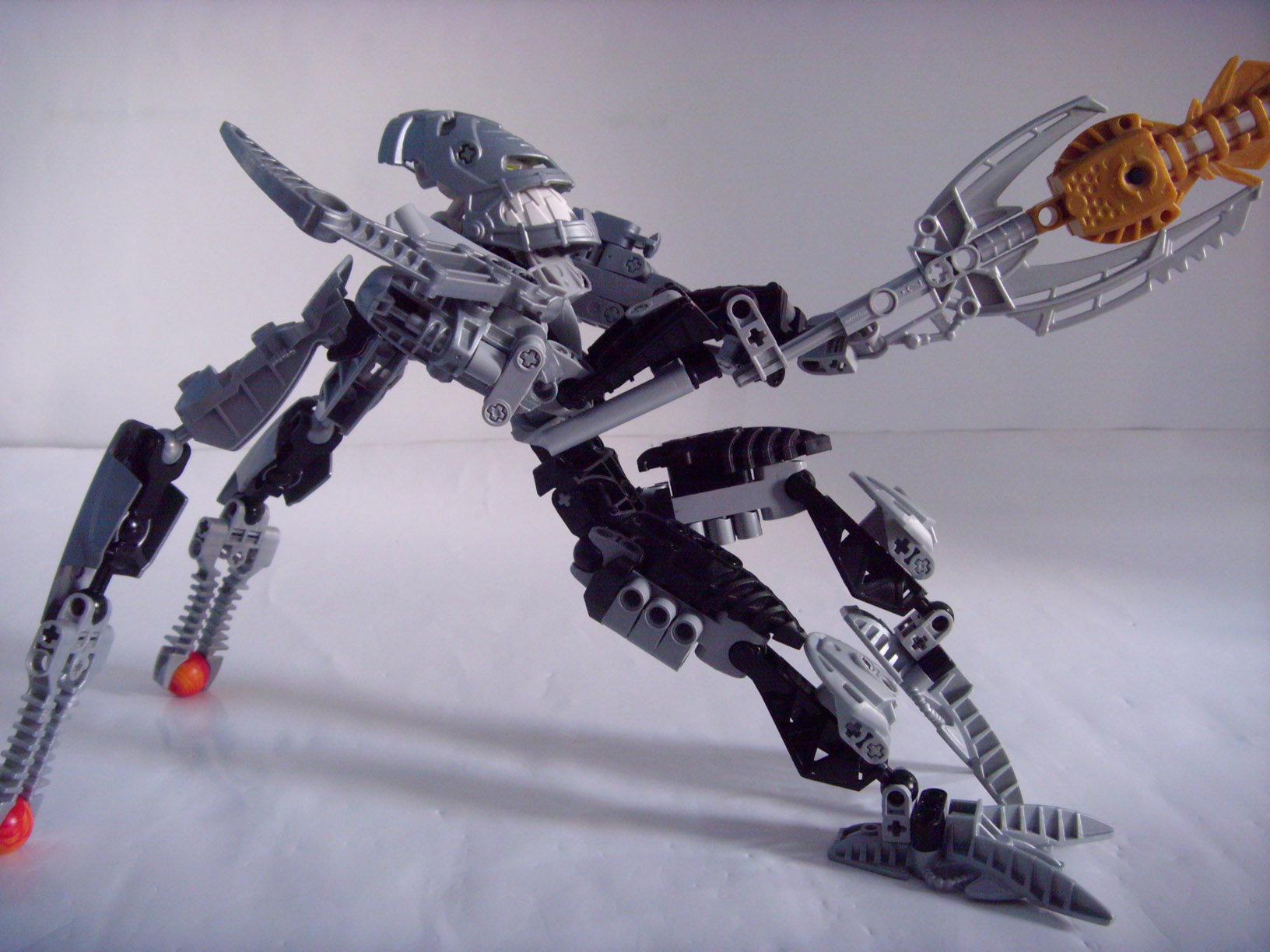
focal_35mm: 31
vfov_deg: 45.4
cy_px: 476
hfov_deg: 58.4
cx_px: 635
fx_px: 1137
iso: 300
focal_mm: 6.3
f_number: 3.5
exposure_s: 1/15
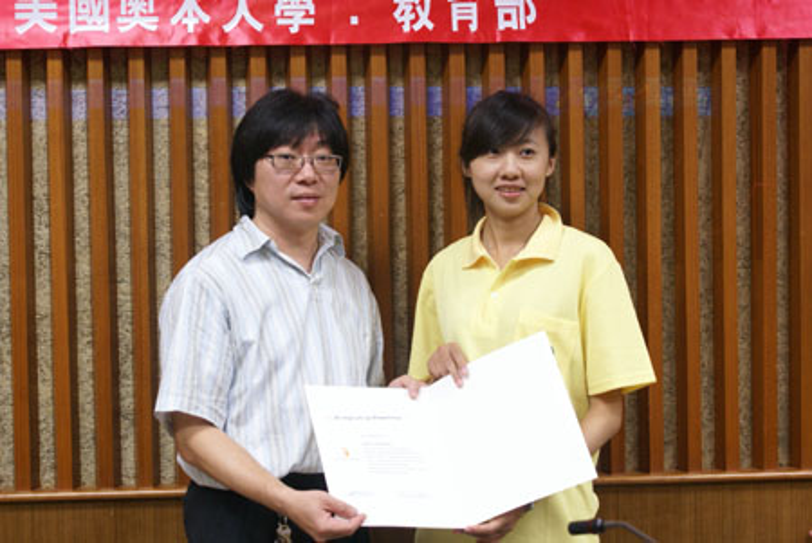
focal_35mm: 75
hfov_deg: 27.0
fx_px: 1693
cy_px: 272
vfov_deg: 18.2
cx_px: 406
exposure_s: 1/20
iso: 400
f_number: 5.6
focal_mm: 50
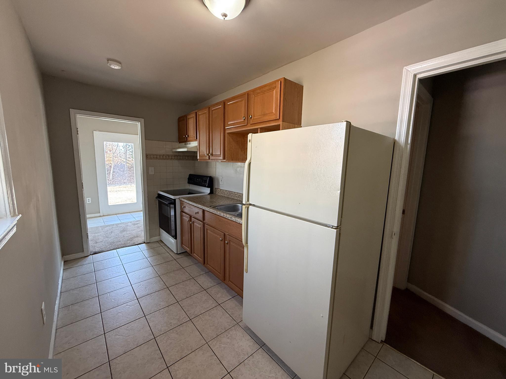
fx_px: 205
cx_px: 253
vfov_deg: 85.7
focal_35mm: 14
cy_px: 190
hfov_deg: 102.1
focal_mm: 2.22
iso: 200
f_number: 2.2
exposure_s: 1/120
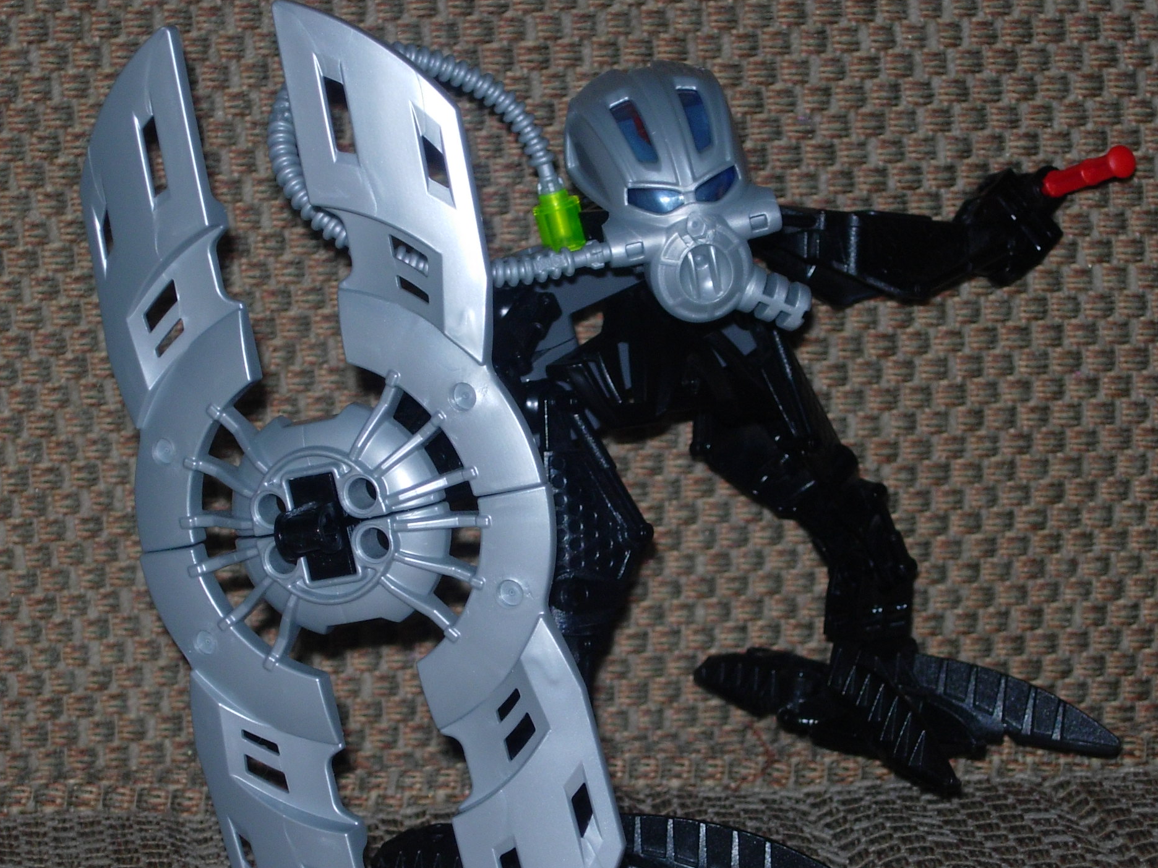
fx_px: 4182
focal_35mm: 125
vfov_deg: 11.9
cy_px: 508
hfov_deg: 15.8
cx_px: 605
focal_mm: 21.3
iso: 79
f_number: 4.6
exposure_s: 1/64
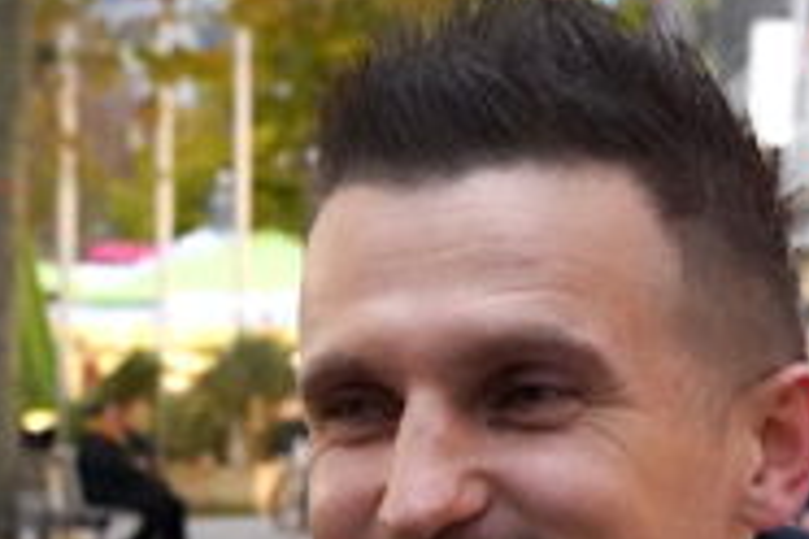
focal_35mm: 113
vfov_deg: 11.6
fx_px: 2539
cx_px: 165
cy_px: 808
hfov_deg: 17.9
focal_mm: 30
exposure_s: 1/250
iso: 16000
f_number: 5.6
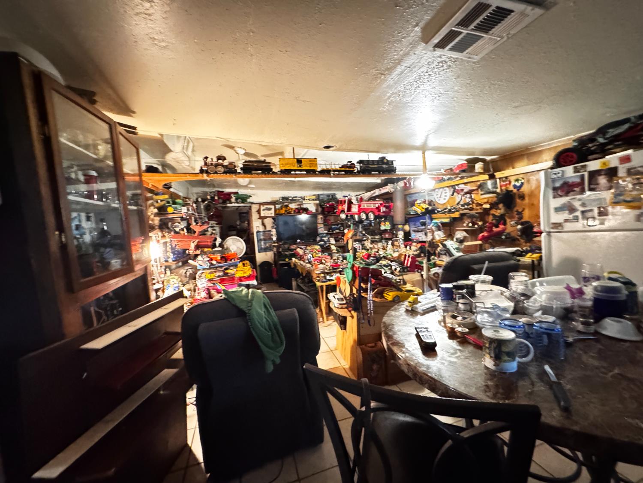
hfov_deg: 102.1
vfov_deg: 85.7
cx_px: 322
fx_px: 260
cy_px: 242
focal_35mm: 14
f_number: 2.2
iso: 2500
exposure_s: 1/15
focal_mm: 2.22
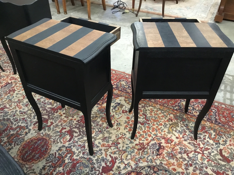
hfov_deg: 58.4
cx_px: 117
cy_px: 88
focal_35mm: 31
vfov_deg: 45.4
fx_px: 210
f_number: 2.4
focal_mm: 3.3
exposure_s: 1/17
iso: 320
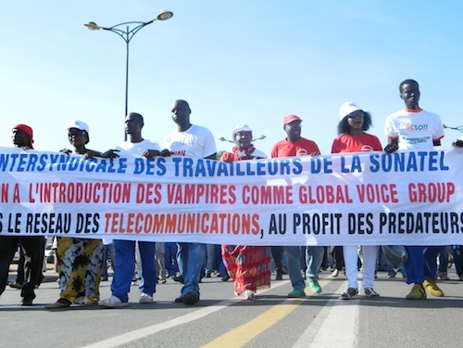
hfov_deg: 45.8
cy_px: 174
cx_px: 232
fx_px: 548
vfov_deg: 35.1
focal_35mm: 41
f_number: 3.5
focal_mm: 7.3
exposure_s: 1/400
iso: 80
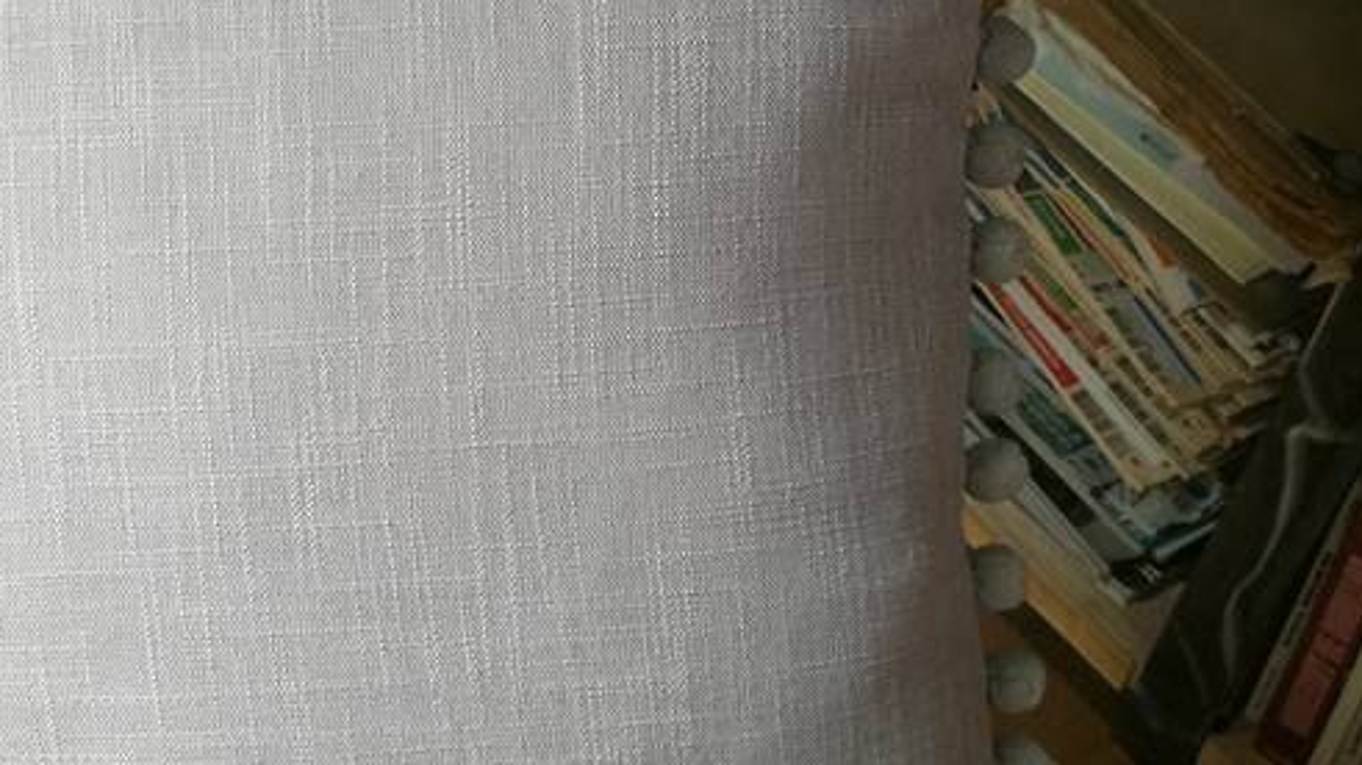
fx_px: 1986
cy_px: 360
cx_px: 358
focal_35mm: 55
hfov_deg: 37.0
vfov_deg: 21.8
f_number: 2.2
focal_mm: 3.95
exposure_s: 1/40
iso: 125
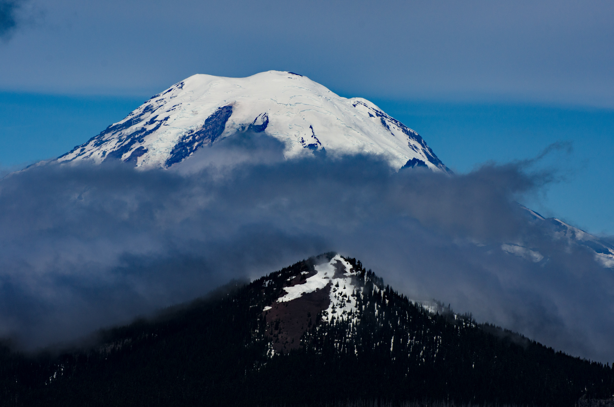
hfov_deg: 9.5
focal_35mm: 218
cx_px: 307
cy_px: 204
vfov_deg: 6.3
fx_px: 3702
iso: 100
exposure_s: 1/1250
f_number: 11
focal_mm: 145
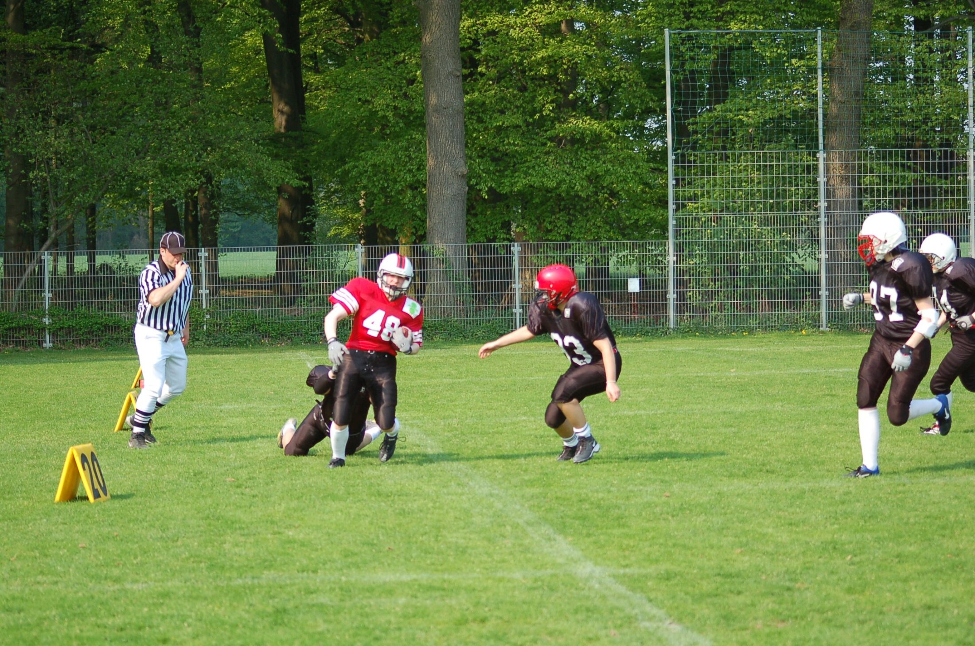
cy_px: 323
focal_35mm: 105
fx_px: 2838
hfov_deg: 19.5
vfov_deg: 13.0
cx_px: 488
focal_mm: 70
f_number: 4
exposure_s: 1/1000
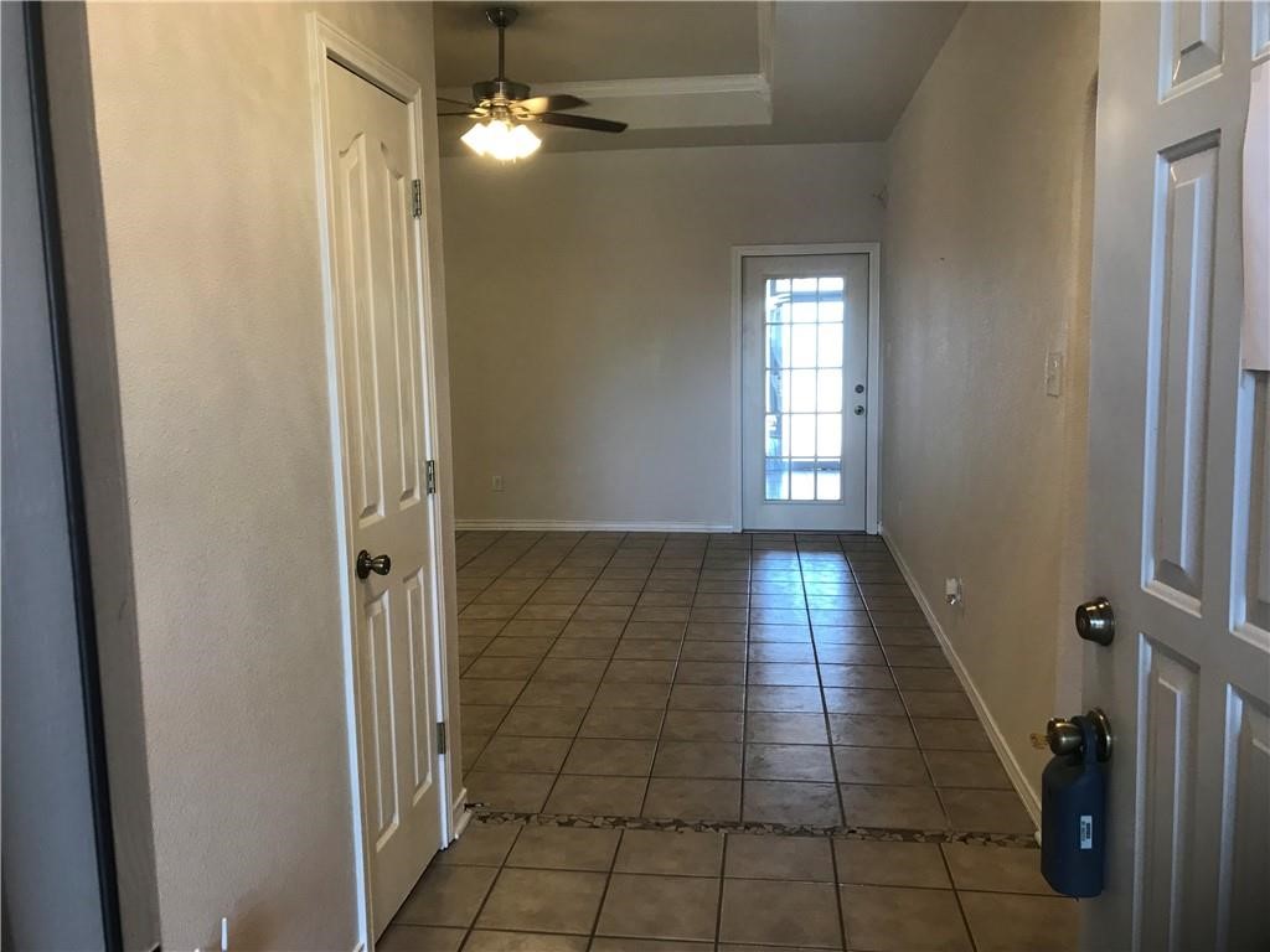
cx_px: 635
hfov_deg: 63.4
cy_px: 476
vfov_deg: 49.7
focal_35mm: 28
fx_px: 1027
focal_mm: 3.99
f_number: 1.8
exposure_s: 1/30
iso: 25
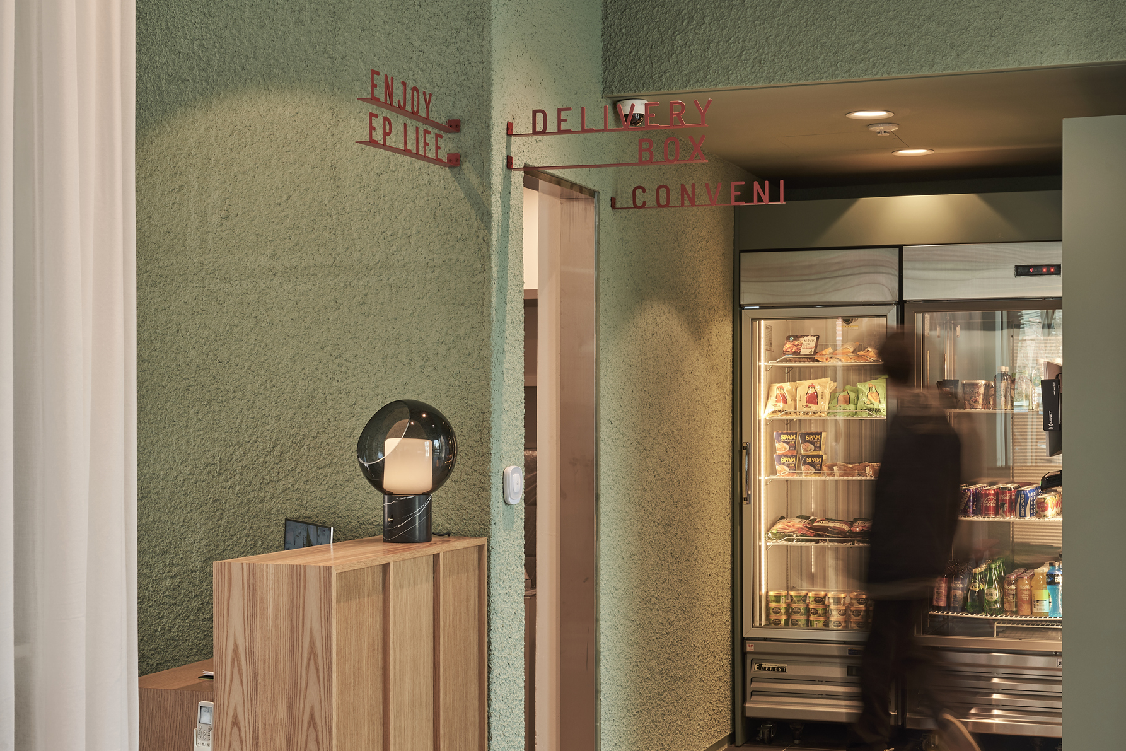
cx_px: 563
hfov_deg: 35.6
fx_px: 1752
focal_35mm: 56
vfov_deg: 24.2
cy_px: 417
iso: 100
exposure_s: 1/2
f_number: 11
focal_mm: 50
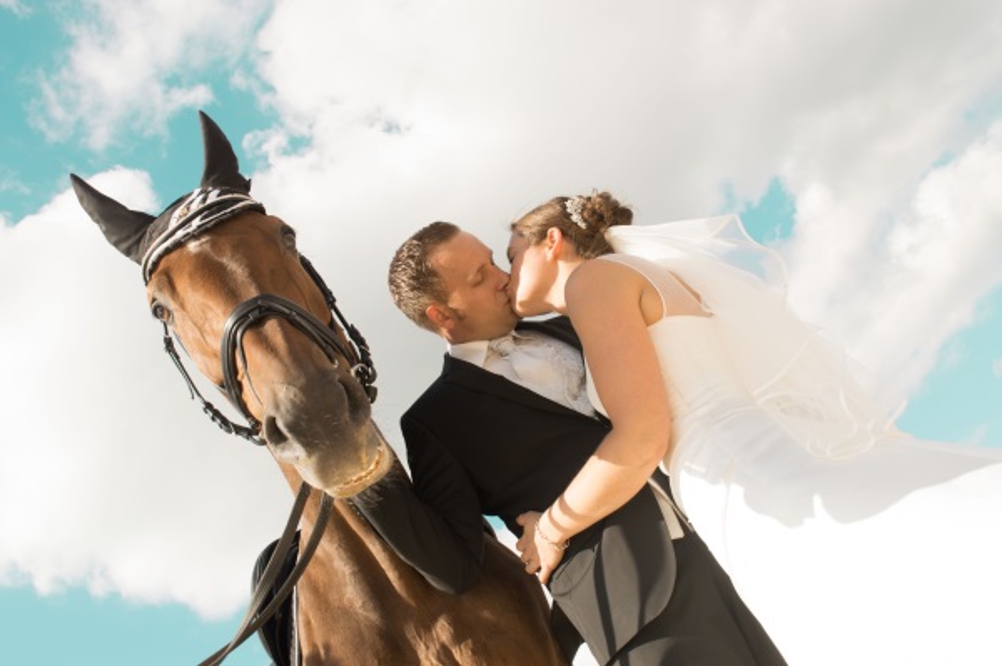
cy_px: 333
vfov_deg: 34.2
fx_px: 1085
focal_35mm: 39
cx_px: 501
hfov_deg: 49.6
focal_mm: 26
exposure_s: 1/100
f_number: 11
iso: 100
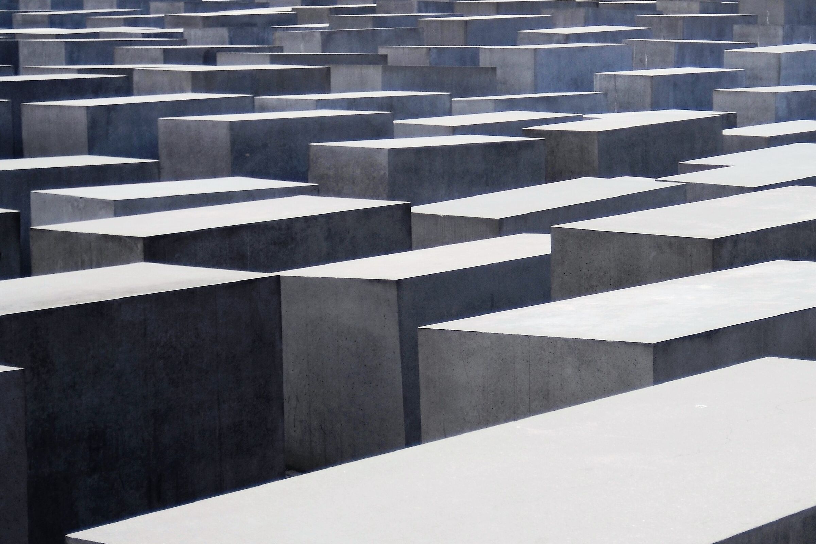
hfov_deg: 37.9
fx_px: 1190
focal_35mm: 52
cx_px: 408
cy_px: 272
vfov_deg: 25.8
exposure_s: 1/500
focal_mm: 35
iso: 100
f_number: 4.5
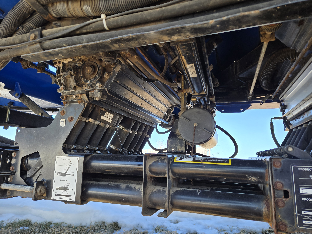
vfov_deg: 58.9
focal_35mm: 23
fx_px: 207
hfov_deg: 73.9
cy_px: 117
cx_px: 156
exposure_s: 1/496
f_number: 1.8
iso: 25
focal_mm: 5.4
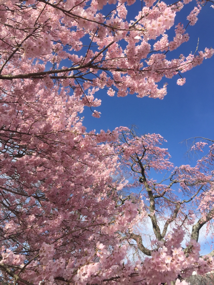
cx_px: 107
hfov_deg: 48.2
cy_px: 142
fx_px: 239
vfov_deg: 61.7
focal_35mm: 29
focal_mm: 4.15
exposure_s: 1/1464
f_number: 2.2
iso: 32
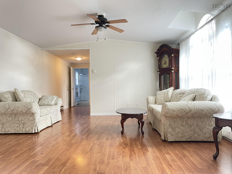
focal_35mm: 26
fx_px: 174
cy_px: 87
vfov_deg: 53.1
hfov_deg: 67.3
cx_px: 116
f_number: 1.6
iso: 200
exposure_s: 1/60
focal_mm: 4.2
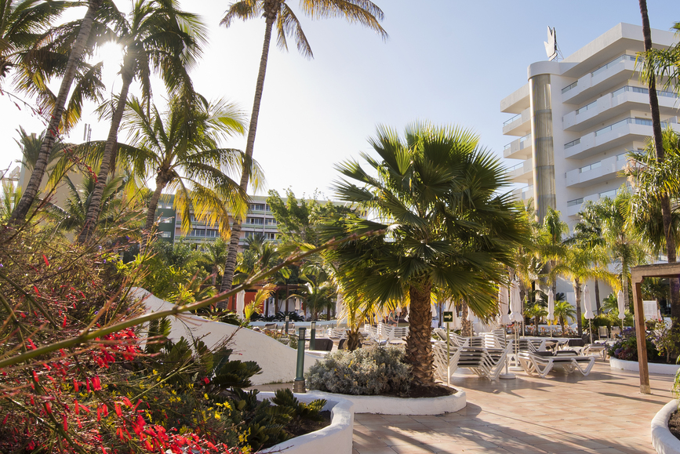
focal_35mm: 31
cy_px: 169
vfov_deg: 42.0
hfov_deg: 59.5
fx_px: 586
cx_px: 425
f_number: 10
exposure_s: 1/100
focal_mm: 14
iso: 100
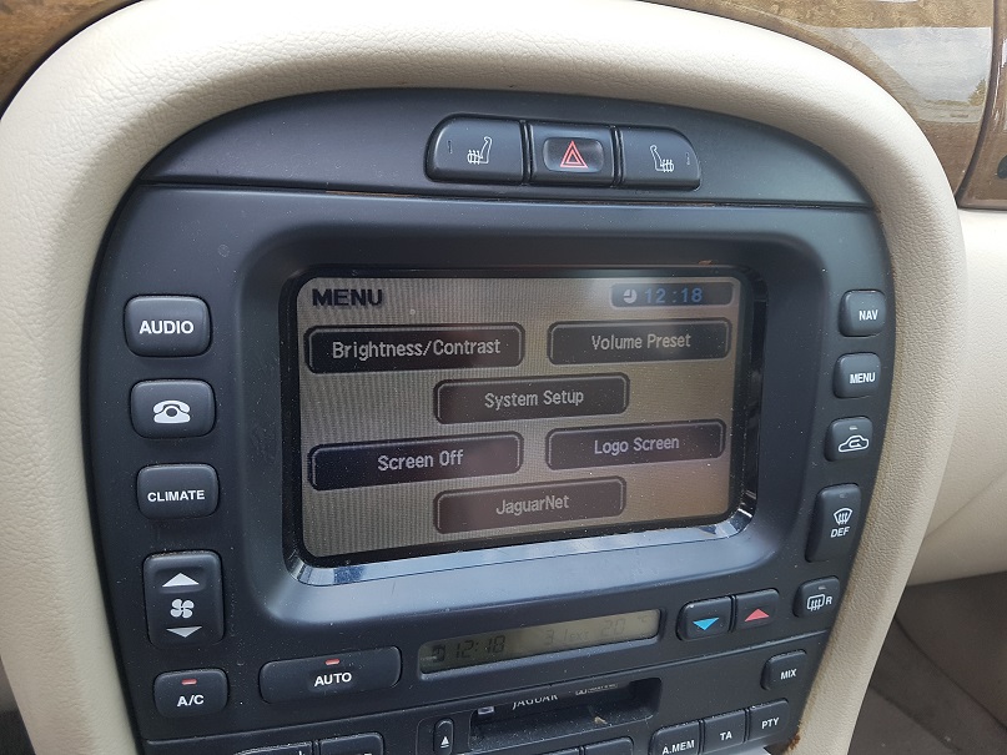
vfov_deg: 53.1
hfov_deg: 67.3
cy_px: 378
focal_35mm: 26
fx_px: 756
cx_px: 504
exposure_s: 1/214
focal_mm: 4.2
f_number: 1.7
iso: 50
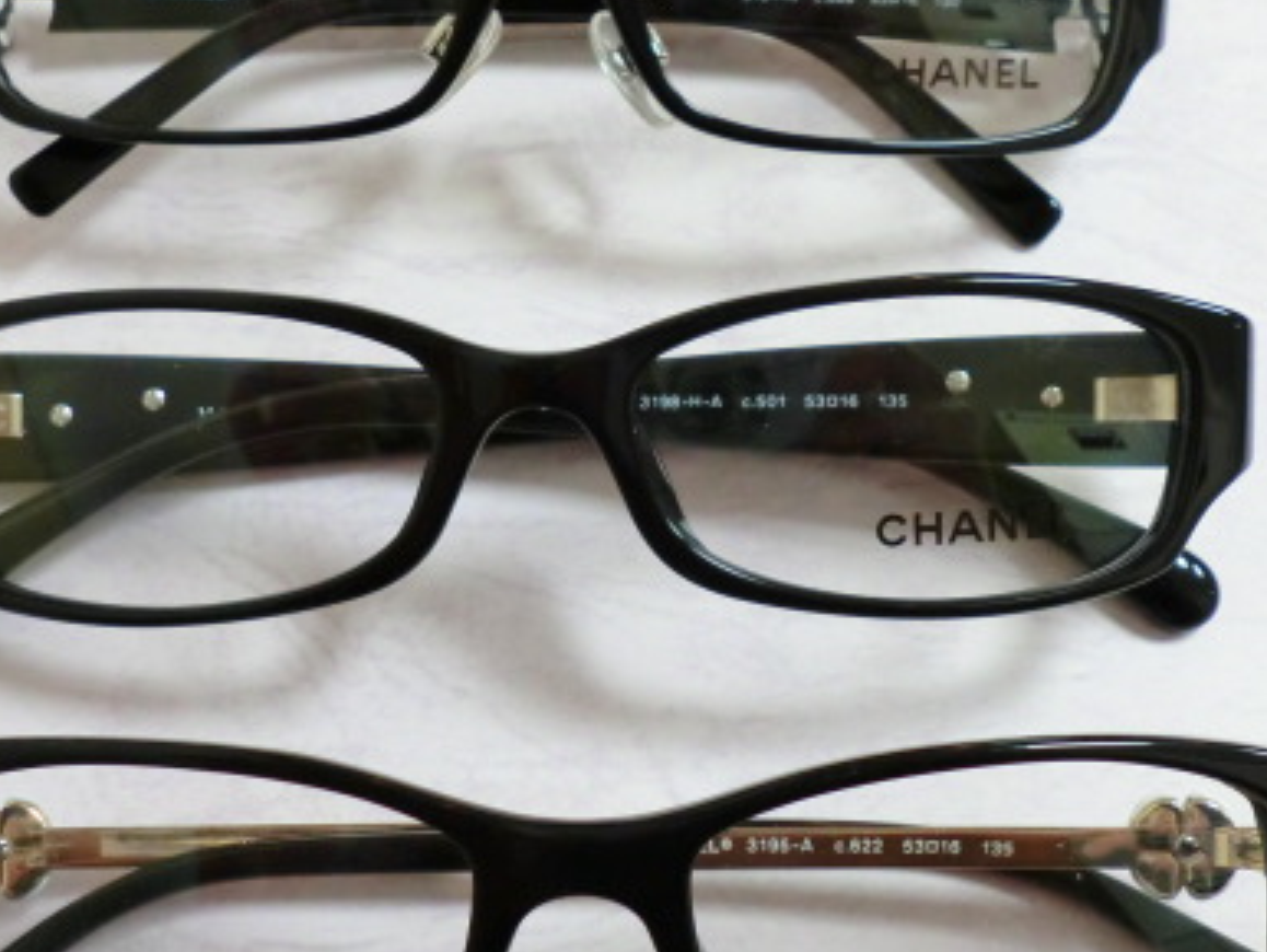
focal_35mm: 53
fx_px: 1941
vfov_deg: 27.5
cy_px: 512
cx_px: 594
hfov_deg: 36.1
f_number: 3.5
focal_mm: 5.8
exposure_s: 1/60
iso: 250
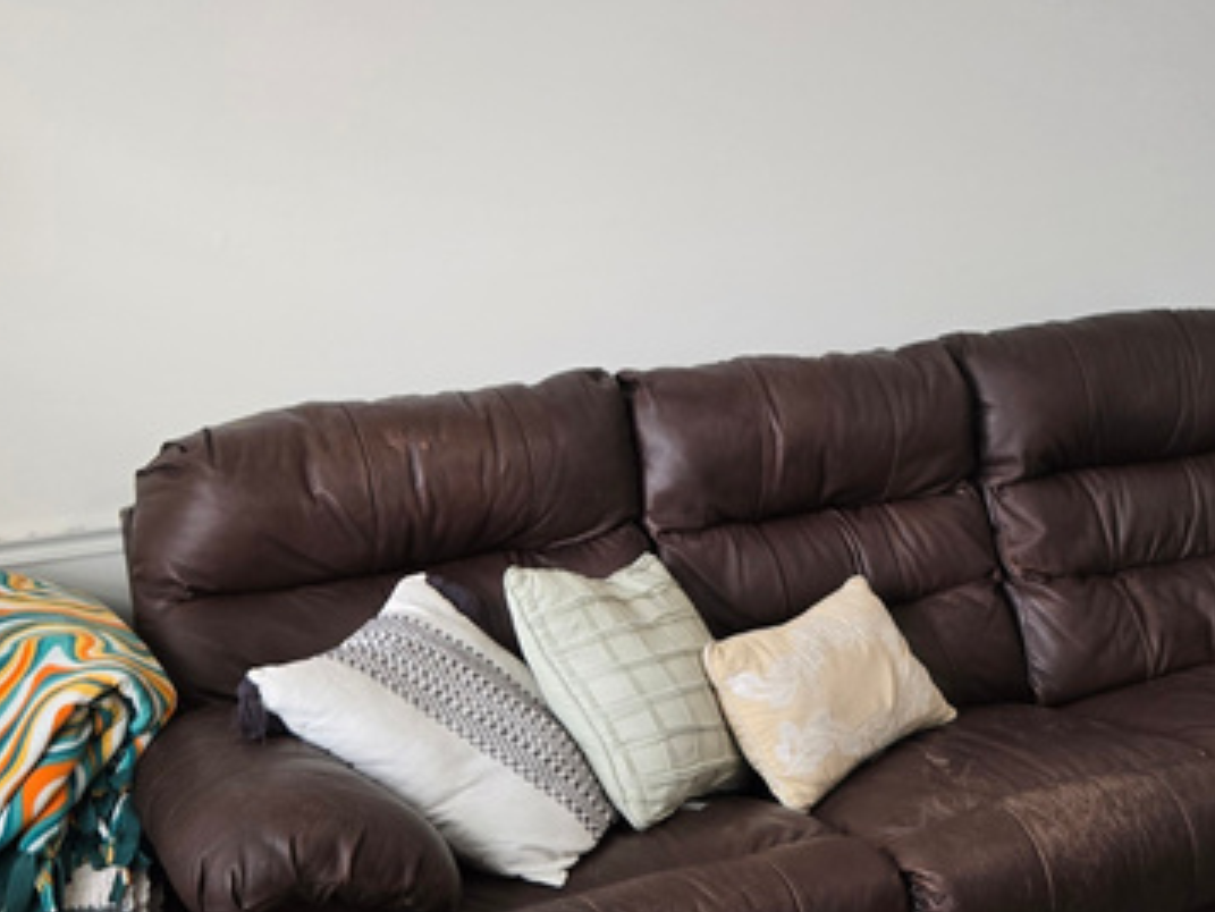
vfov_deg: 22.2
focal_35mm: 66
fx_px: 2317
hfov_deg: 29.0
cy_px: 313
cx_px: 878
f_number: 1.8
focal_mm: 5.4
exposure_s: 1/120
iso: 125
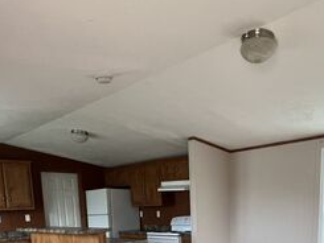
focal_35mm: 34
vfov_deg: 35.6
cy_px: 268
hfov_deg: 53.7
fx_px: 318
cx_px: 188
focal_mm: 1.57
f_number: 1.8
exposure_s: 1/99
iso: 160
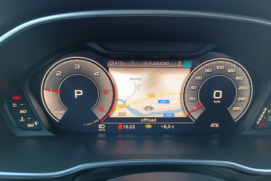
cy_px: 85
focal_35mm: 25
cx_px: 135
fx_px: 188
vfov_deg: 51.2
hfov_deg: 71.5
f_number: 1.88
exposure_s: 1/101
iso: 453
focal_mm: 5.59
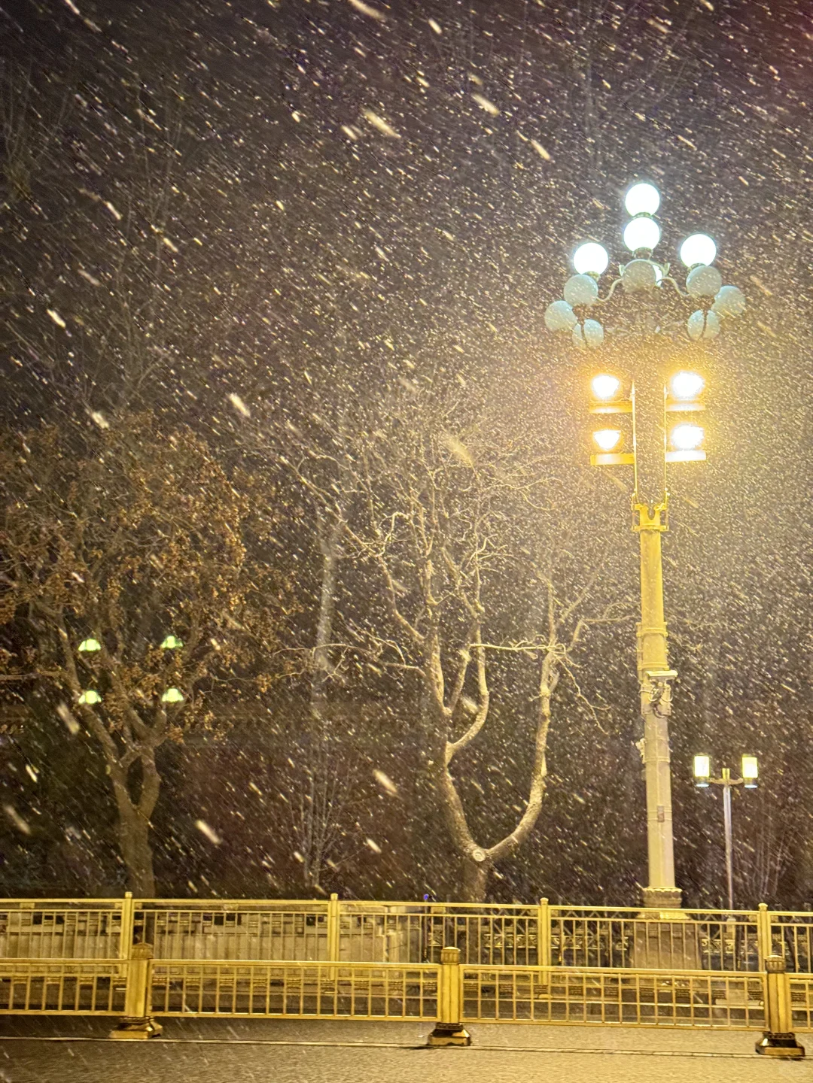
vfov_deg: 39.7
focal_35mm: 48
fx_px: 1503
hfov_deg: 30.3
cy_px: 542
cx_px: 406
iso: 400
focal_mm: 6.76
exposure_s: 1/33
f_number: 1.78
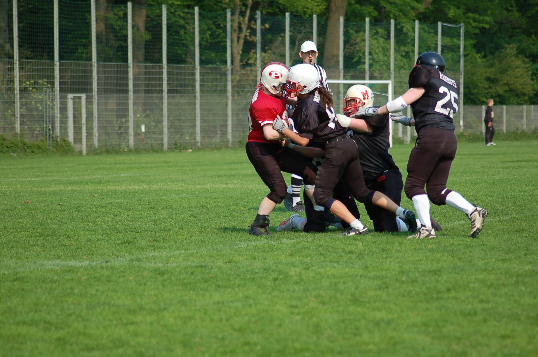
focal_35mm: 202
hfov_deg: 10.2
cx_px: 269
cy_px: 178
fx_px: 3021
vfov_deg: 6.8
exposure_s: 1/1000
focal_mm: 135
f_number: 4.5
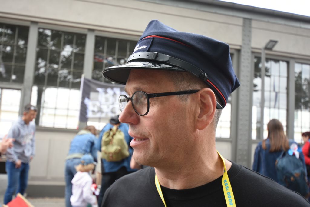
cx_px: 155
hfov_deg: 57.2
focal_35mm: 33
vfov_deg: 40.0
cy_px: 104
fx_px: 284
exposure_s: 1/160
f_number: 5
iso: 400
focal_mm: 22
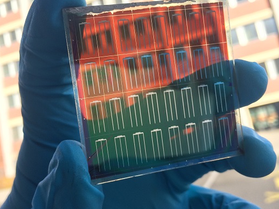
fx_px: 314
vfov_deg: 36.7
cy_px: 88
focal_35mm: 39
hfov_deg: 47.9
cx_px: 139
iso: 32
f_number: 2.2
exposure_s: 1/695
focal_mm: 4.15
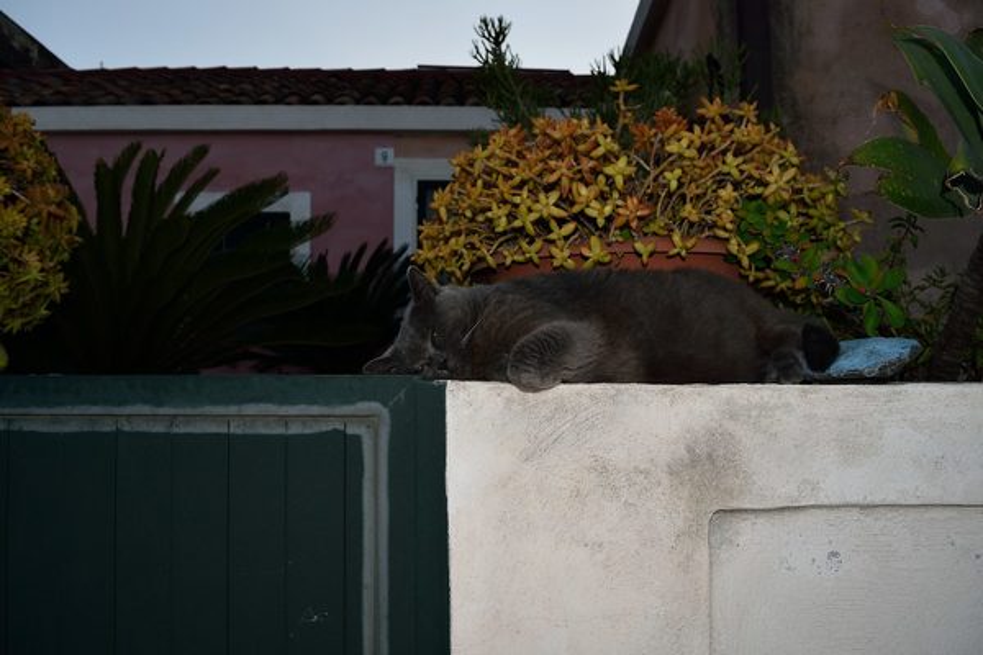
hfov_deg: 67.4
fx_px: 737
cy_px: 328
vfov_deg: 47.9
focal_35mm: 27
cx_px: 492
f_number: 8
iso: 100
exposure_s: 1/60
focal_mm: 18
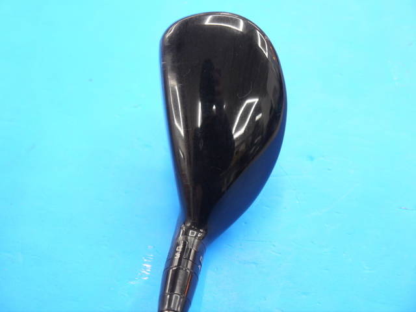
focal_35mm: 56
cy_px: 156
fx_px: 673
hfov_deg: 34.3
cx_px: 208
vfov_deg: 26.1
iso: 640
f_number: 4.8
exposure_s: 1/60
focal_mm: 28
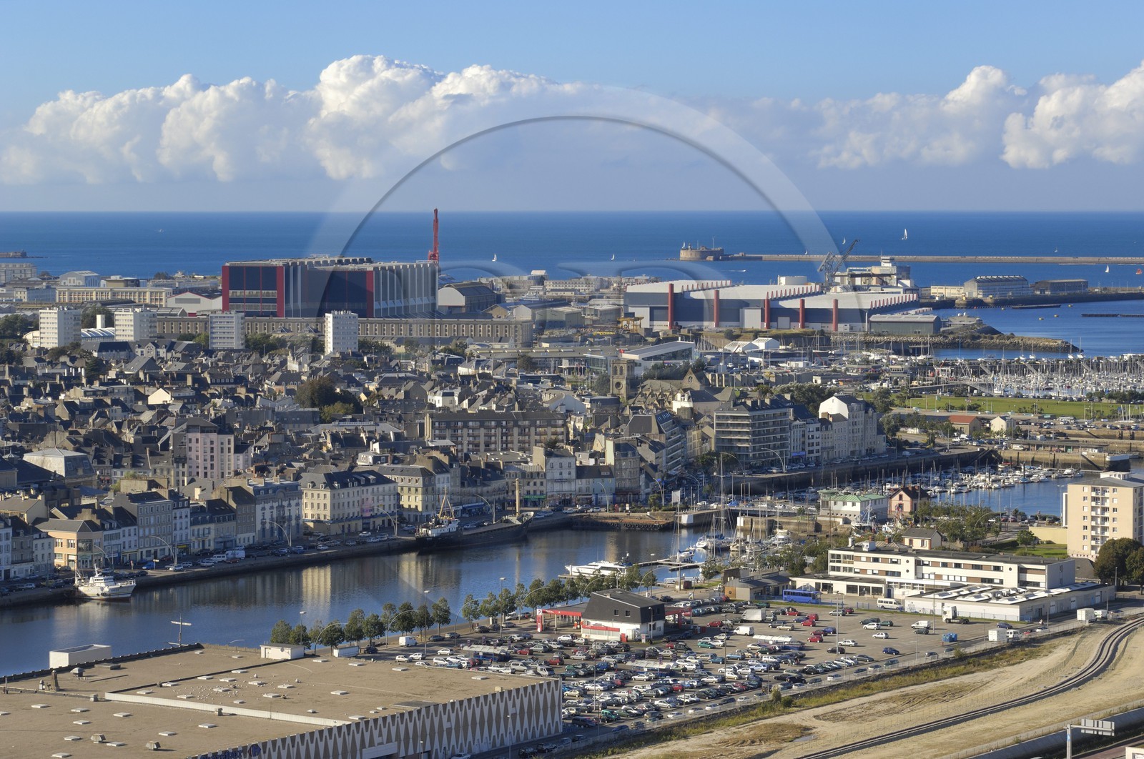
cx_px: 572
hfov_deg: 19.5
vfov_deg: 13.0
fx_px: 3332
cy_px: 380
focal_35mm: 105
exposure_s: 1/160
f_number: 8.5
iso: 100
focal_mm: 70
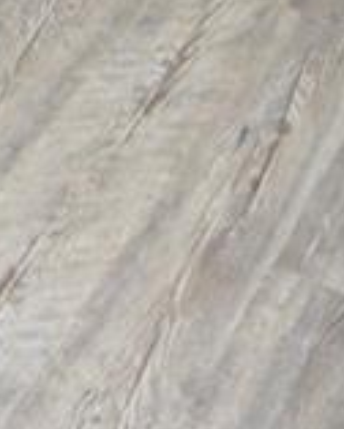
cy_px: -892
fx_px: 2185
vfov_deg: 8.9
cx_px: -639
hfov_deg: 7.9
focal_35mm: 172
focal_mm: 12
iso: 360
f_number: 5.6
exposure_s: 1/125
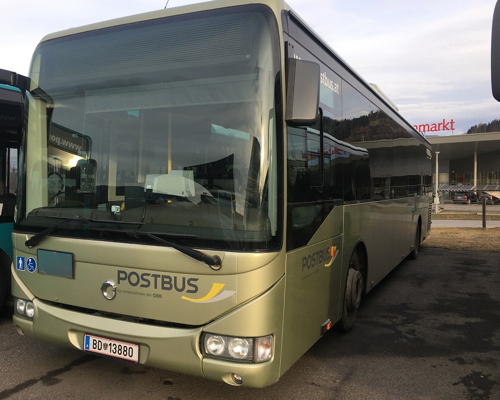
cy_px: 196
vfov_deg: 47.1
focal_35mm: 31
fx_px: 459
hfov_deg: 57.1
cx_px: 237
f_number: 2.2
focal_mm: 4.15
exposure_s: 1/304
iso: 25
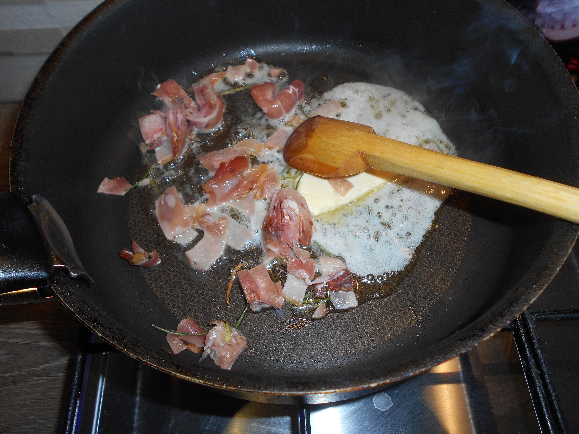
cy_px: 217
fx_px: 435
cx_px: 290
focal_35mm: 26
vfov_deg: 53.1
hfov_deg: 67.3
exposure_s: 1/25
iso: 80
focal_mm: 4.6
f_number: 3.2
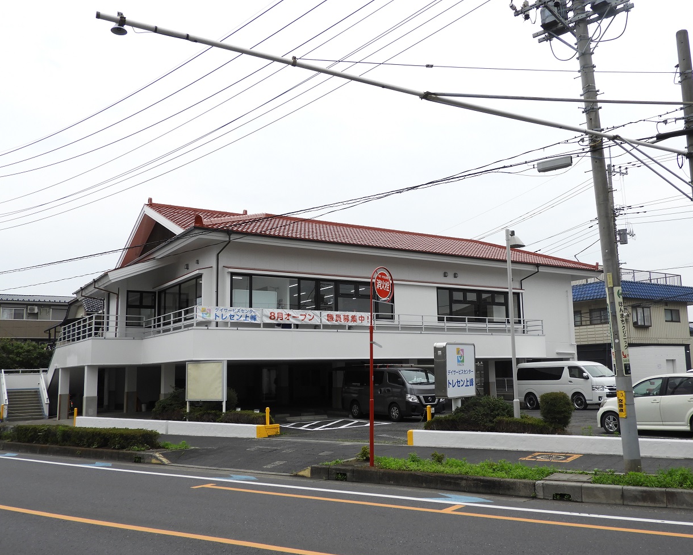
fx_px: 656
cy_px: 279
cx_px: 374
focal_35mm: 32
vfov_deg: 45.8
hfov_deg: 55.6
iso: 100
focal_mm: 5.4
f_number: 3.5
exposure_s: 1/640
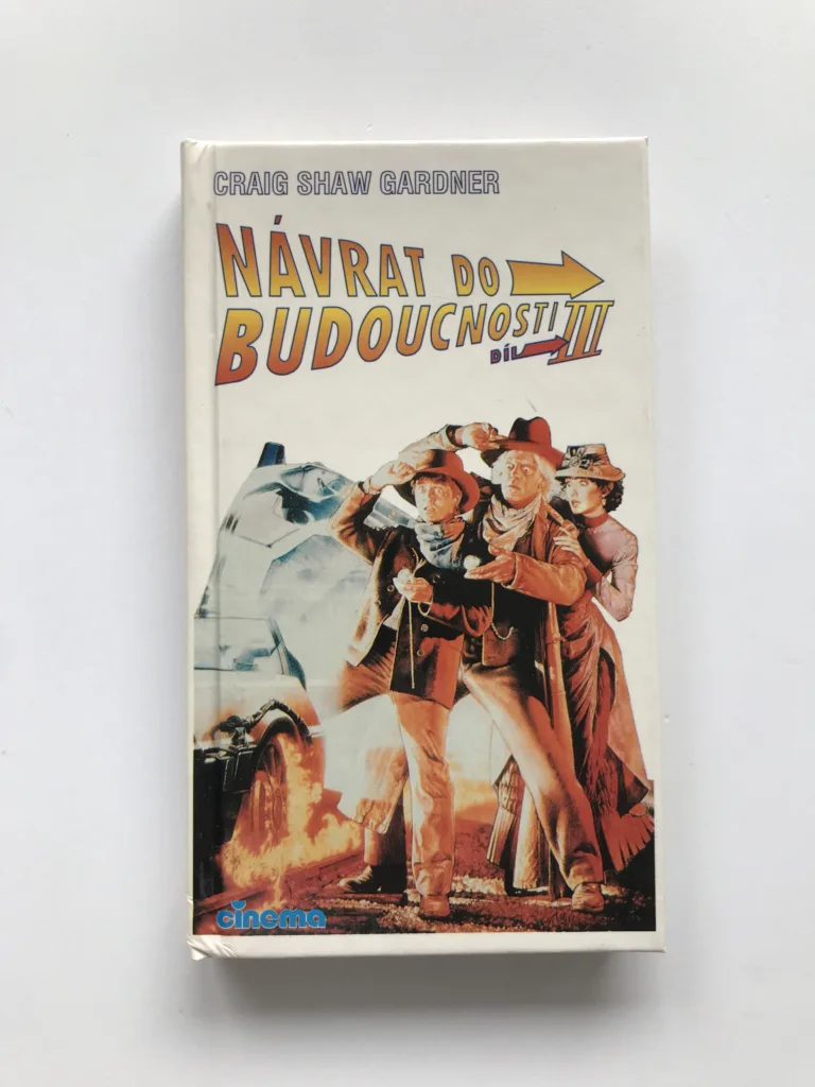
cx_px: 408
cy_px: 544
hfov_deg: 49.7
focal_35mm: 28
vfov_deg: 63.4
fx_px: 879
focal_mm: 3.99
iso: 25
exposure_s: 1/67
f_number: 1.8
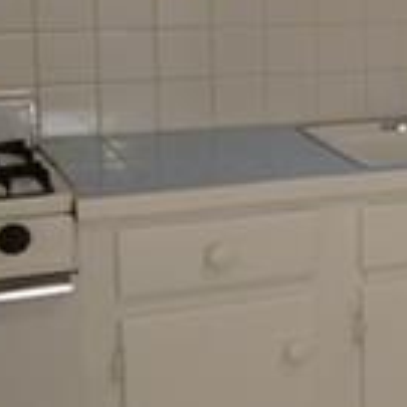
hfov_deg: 13.4
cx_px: 874
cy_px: 30
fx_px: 1413
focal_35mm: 106
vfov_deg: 16.2
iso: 400
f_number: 4.5
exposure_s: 1/80
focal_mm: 11
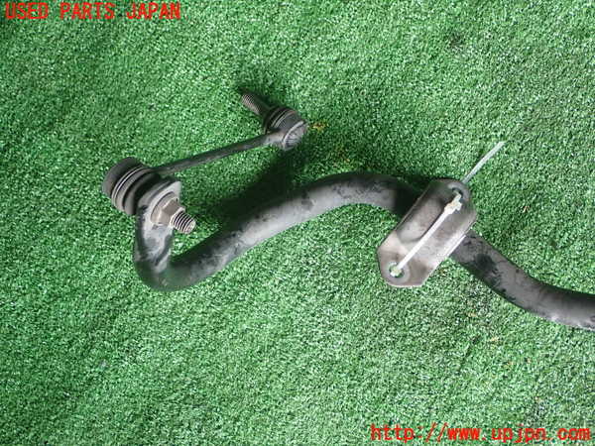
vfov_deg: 30.9
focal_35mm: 47
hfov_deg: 40.4
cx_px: 298
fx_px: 808
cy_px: 223
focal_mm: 8.4
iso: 200
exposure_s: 1/80
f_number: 3.1
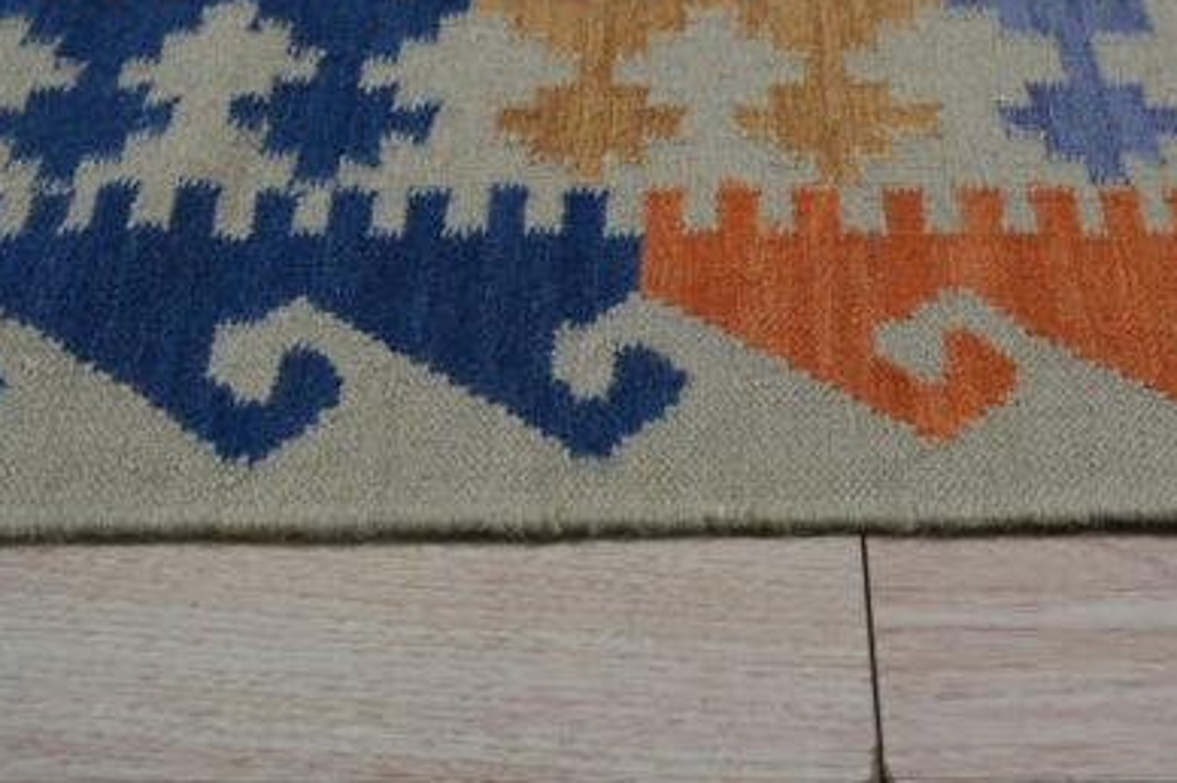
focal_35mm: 49
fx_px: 1613
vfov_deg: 27.2
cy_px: 334
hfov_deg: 40.0
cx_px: 686
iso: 320
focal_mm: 31.9
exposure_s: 1/160
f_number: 4
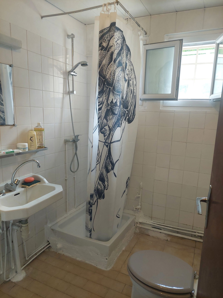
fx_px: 215
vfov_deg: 69.4
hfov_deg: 54.9
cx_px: 112
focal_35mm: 25
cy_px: 149
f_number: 1.8
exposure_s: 1/100
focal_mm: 5.23
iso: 160
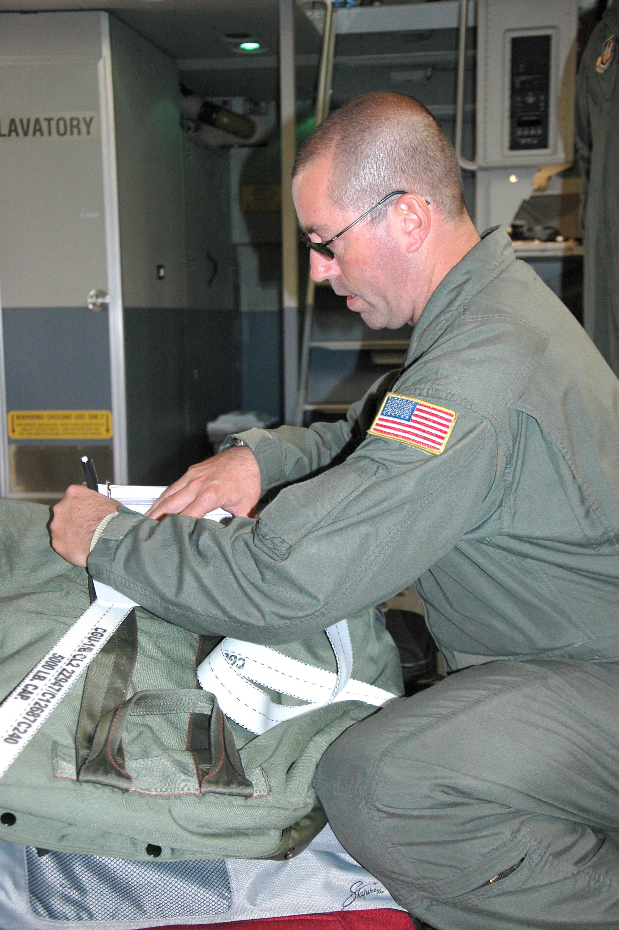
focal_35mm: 51
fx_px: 1318
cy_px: 465
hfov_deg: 26.4
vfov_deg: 38.9
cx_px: 310
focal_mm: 34
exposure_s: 1/60
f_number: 4.5
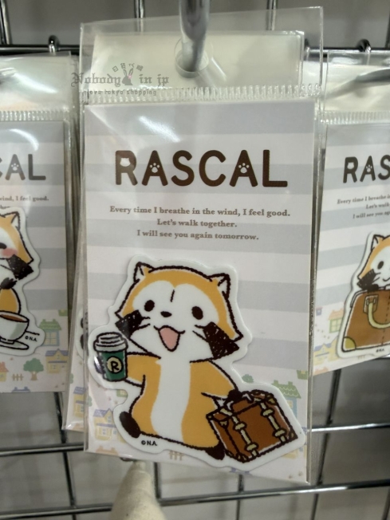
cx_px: 195
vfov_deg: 69.4
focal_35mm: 25
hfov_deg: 54.9
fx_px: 376
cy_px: 260
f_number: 2.2
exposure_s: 1/100
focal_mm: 2.22
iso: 160
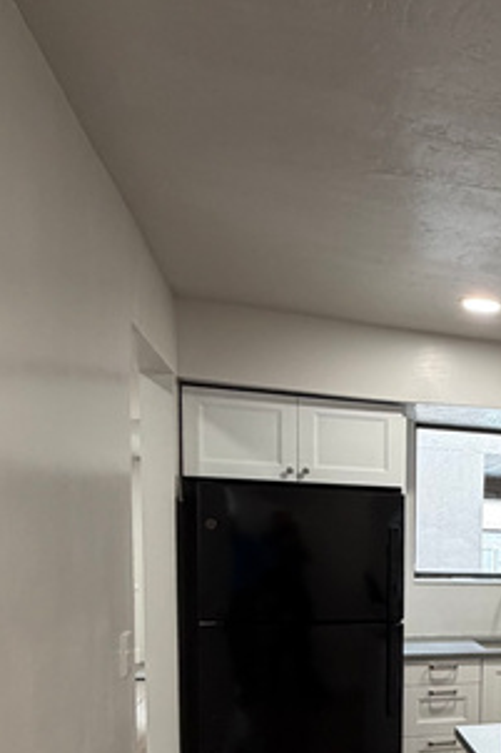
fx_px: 773
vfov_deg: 48.7
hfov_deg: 30.2
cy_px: 611
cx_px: 611
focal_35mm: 37
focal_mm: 2.22
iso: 250
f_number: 2.2
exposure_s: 1/120
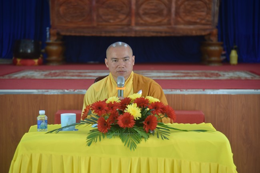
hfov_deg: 19.4
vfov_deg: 13.1
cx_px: 130
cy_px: 86
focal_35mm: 105
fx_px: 759
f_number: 4
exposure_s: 1/60
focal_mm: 105
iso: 800
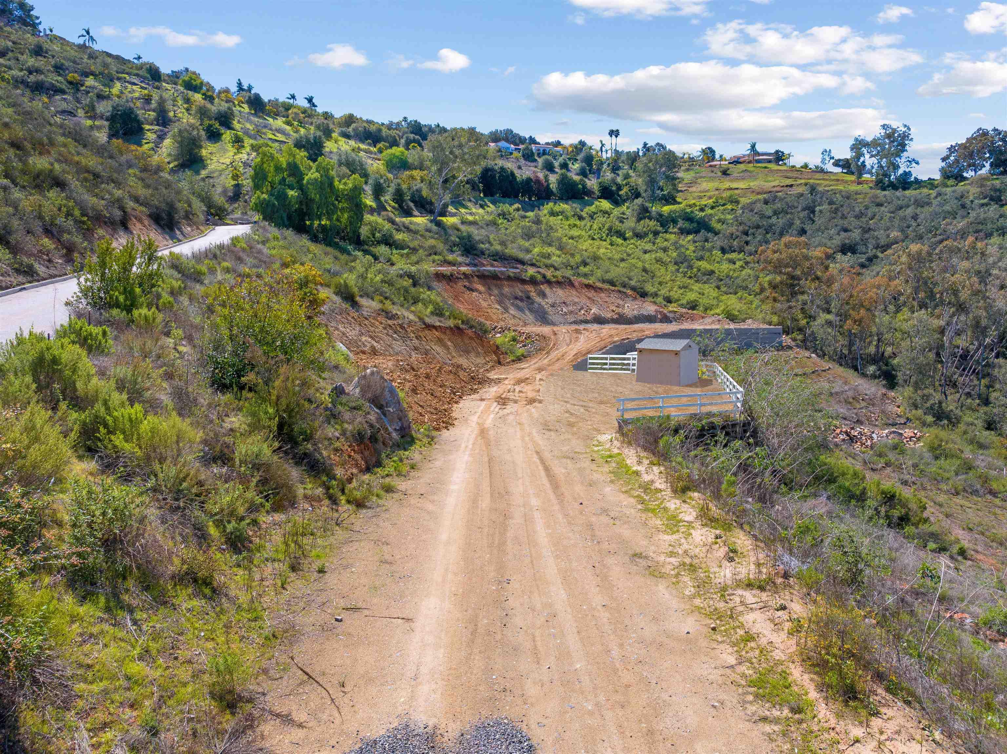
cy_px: 377
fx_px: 698
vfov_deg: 56.8
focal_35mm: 24
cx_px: 504
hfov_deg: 71.6
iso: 140
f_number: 2.8
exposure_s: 1/240
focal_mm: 12.29
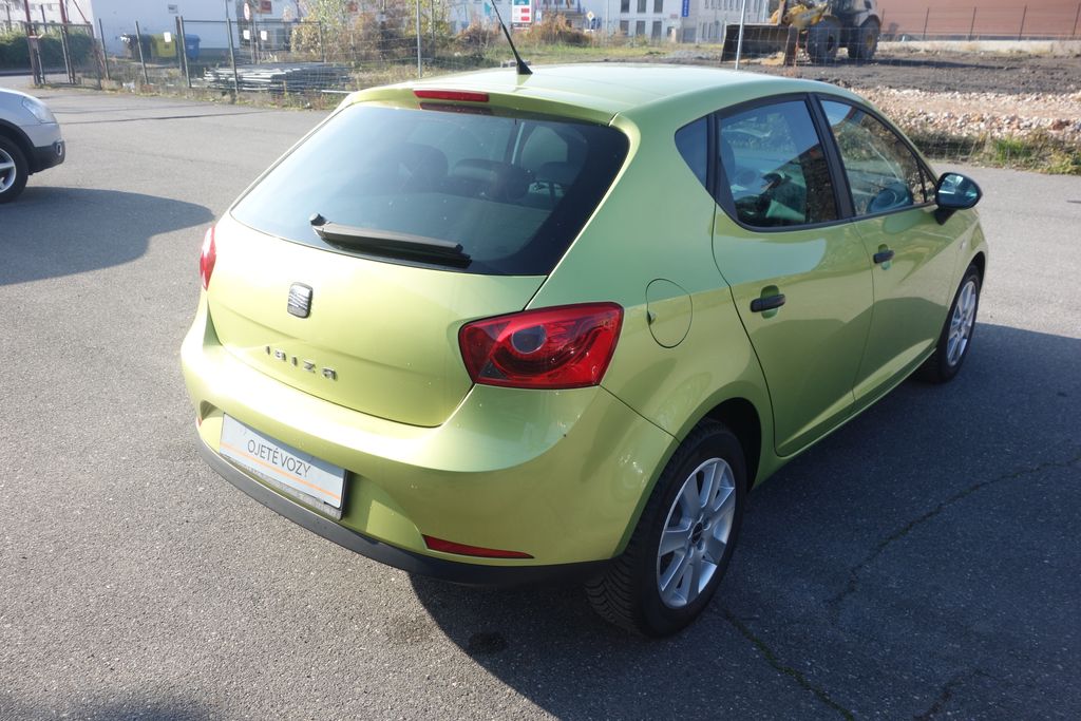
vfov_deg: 46.4
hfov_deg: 65.5
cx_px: 540
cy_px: 360
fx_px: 841
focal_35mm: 28
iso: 125
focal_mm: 10.4
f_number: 5.6
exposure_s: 1/160
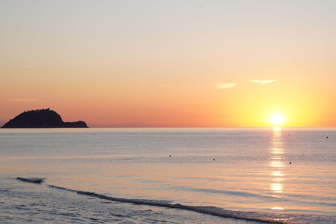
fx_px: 826
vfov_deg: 15.4
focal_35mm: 88
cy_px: 112
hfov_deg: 23.0
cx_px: 168
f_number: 11
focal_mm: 59
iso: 250
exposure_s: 1/80
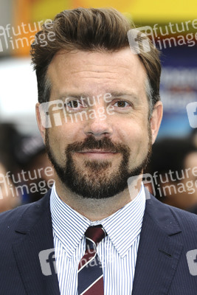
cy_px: 148
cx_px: 98
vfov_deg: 8.9
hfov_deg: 5.9
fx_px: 1907
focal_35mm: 232
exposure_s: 1/200
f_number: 5.6
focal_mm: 155
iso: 320
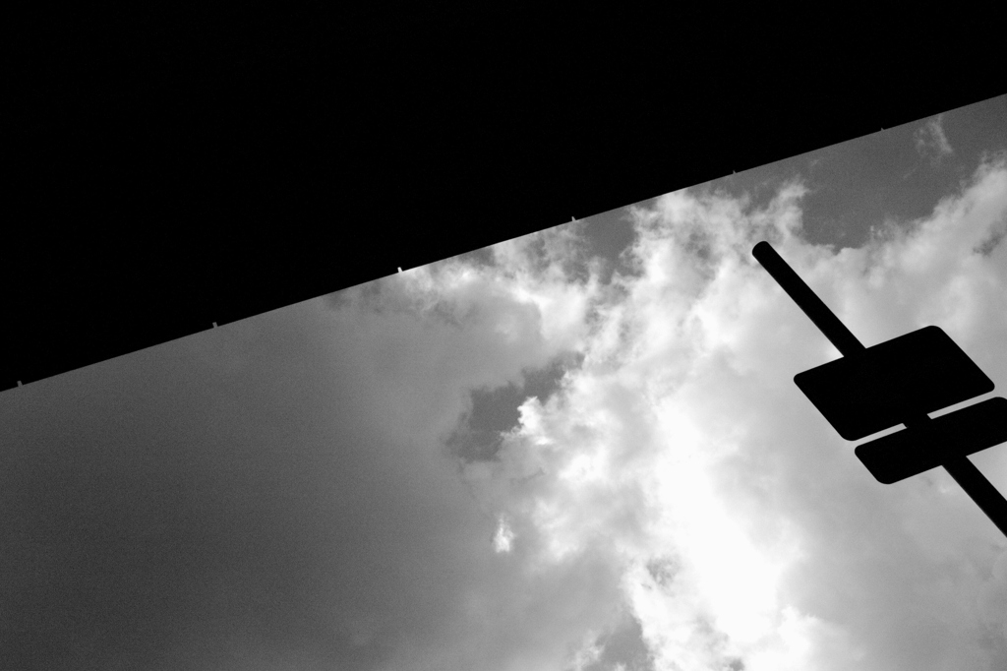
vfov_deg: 32.6
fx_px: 1146
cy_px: 336
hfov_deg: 47.4
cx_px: 504
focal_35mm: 41
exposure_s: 1/1600
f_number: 14
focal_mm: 24.2
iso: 800
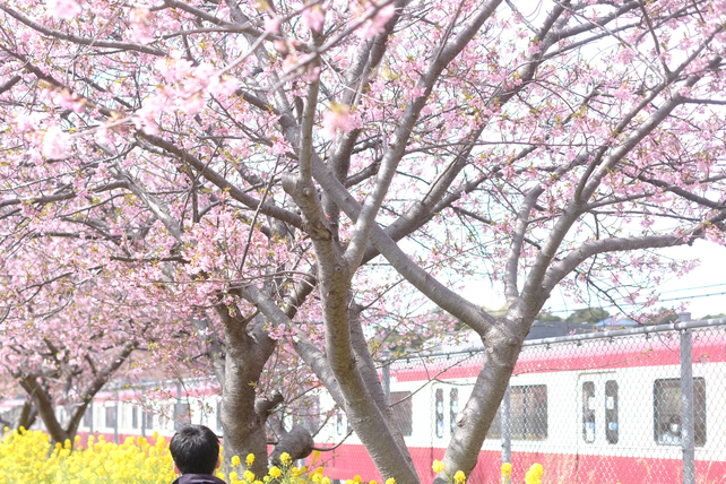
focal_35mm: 66
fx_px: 1331
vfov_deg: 20.6
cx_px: 308
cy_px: 278
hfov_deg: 30.5
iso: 200
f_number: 2
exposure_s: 1/1300
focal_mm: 35
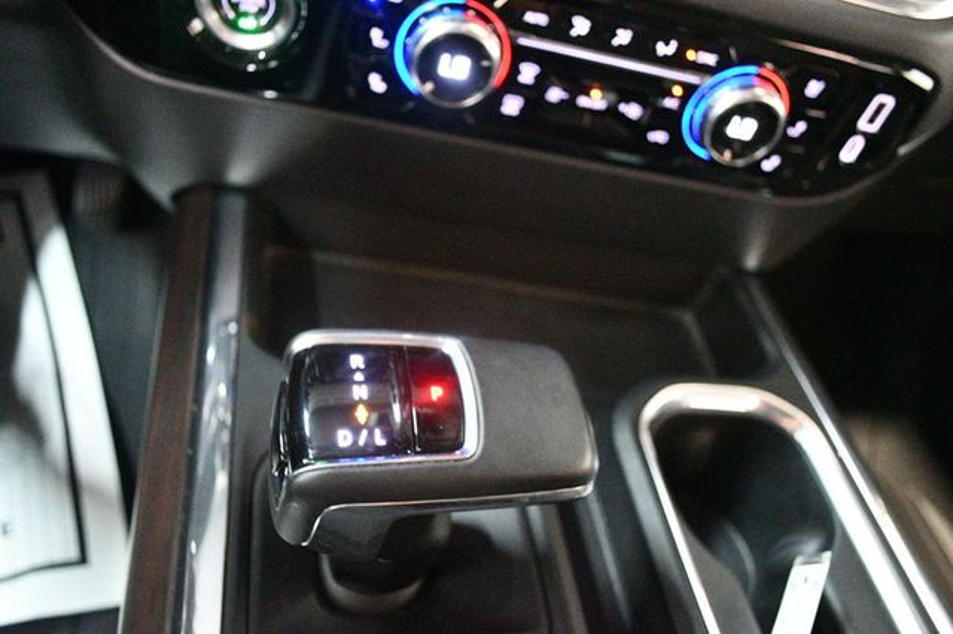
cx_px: 476
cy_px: 317
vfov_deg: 43.6
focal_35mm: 30
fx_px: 794
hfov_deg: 62.0
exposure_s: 1/25
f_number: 3.8
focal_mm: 20
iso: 12800
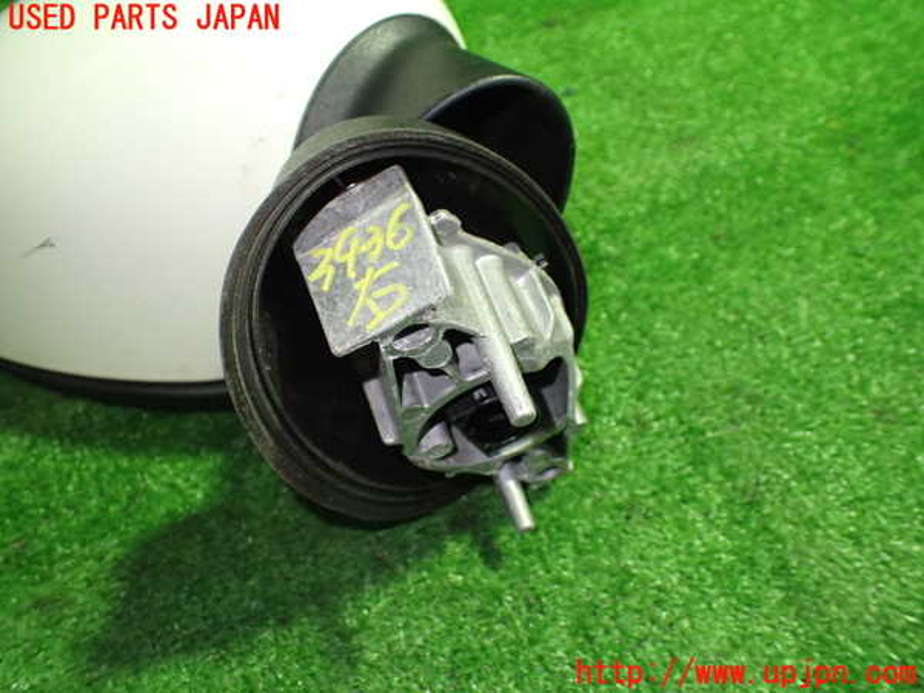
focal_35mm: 30
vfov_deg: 46.8
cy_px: 346
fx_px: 801
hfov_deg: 60.0
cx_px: 462
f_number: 2.3
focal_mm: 5.4
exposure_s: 1/100
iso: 800
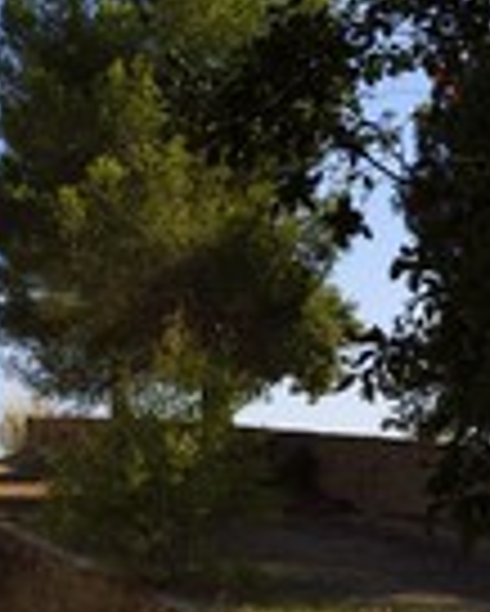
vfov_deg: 20.6
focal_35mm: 93
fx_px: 1684
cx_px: -391
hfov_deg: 14.5
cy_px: 266
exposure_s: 1/250
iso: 200
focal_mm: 32
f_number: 11
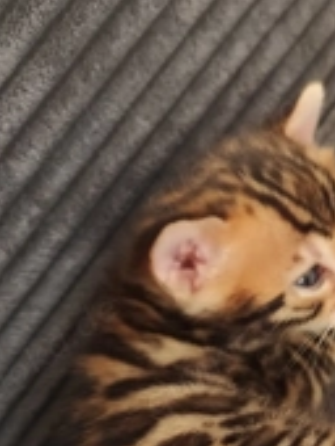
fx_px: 695
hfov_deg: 26.0
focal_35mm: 54
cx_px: 317
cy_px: 396
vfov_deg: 33.7
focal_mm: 6.19
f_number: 1.65
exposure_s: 1/16.7
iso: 2500
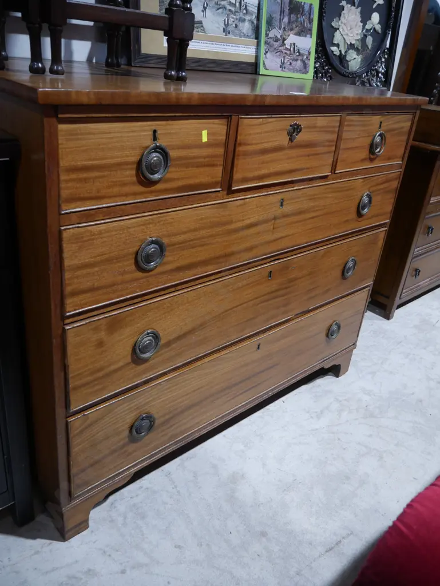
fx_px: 474
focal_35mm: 28
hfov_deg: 49.8
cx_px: 220
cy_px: 293
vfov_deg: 63.4
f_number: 3.5
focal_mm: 14
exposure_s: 1/60
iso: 500
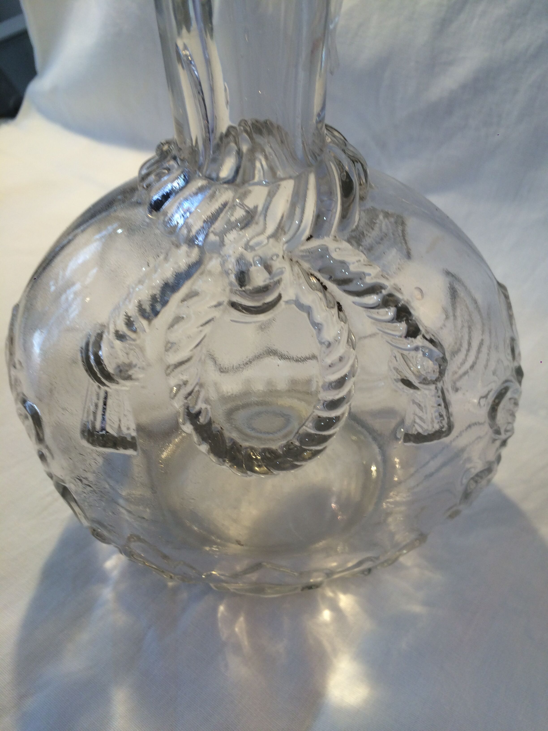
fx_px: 612
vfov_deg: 61.7
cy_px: 366
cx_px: 274
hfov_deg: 48.2
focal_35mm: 29
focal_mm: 4.15
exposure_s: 1/50
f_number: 2.2
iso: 40
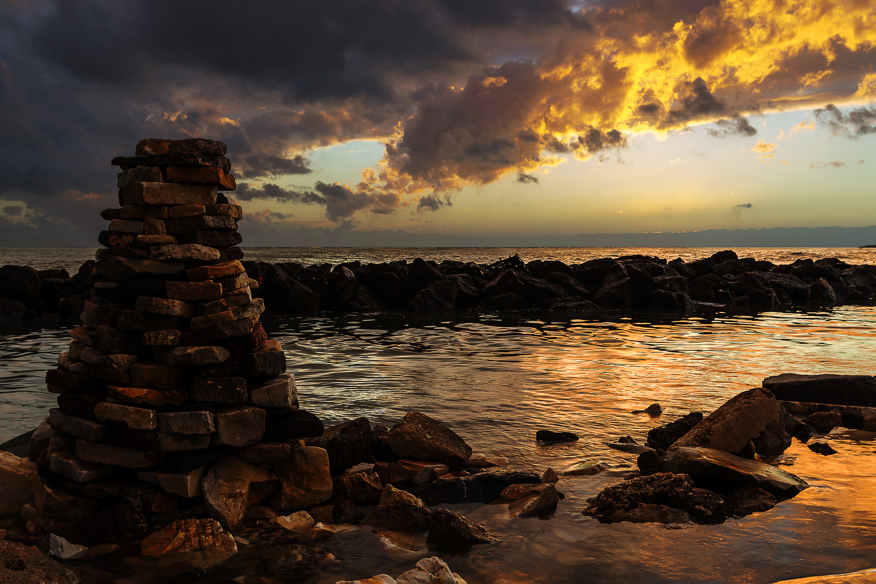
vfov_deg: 36.9
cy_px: 292
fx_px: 876
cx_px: 438
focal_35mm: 36
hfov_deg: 53.1
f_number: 9
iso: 100
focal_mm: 36
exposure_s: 1/13
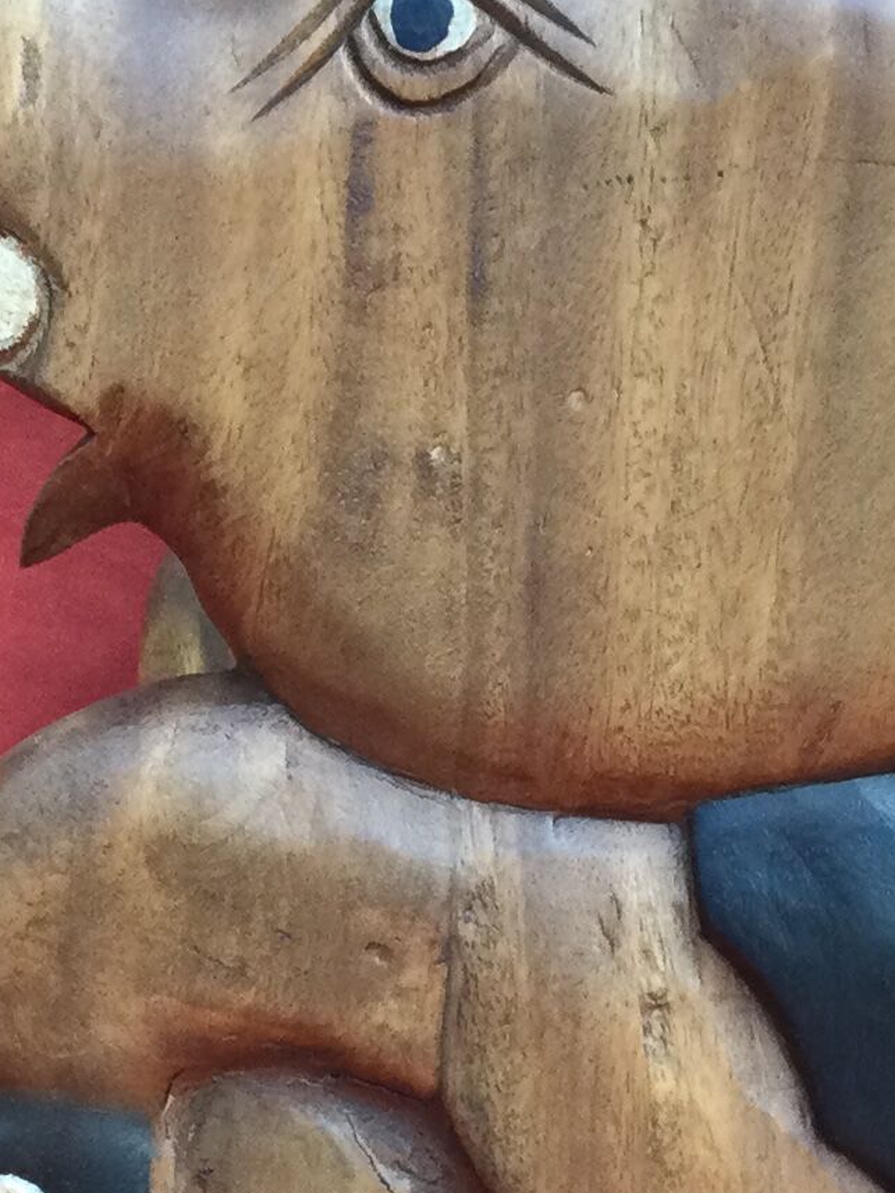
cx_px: 534
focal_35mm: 118
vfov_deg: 16.5
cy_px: 1090
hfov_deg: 12.6
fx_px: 4067
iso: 64
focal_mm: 3.3
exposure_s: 1/33
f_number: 2.4
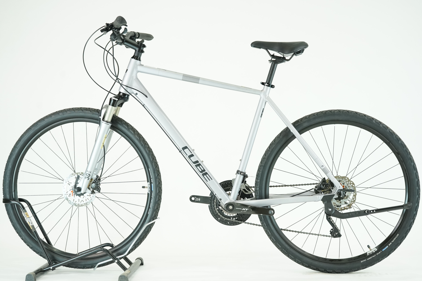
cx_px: 211
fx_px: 692
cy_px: 140
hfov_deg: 33.9
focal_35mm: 59
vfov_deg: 23.0
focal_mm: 59
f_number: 5
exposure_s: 1/200
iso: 2000
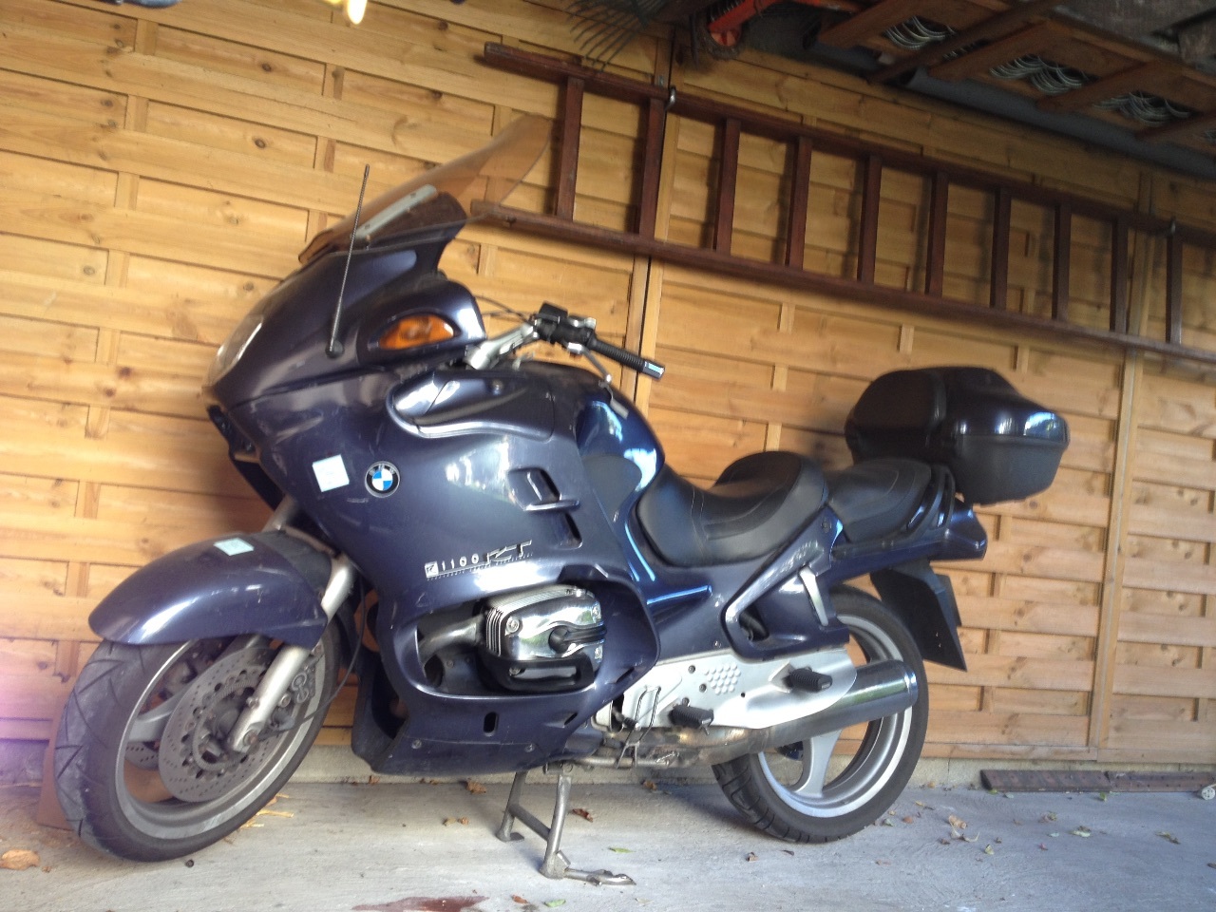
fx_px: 1229
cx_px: 608
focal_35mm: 35
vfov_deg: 40.7
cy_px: 456
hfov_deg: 52.6
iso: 50
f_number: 2.4
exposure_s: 1/30
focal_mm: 4.28
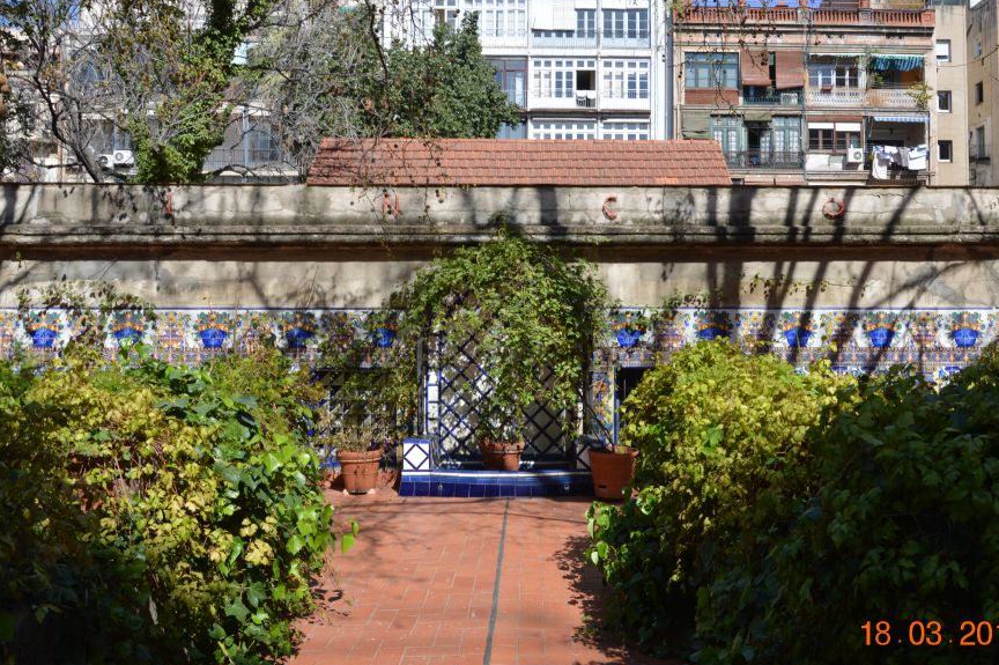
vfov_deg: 41.0
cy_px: 299
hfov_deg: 58.6
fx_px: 887
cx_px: 547
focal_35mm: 32
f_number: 7.1
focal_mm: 18
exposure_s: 1/200
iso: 100
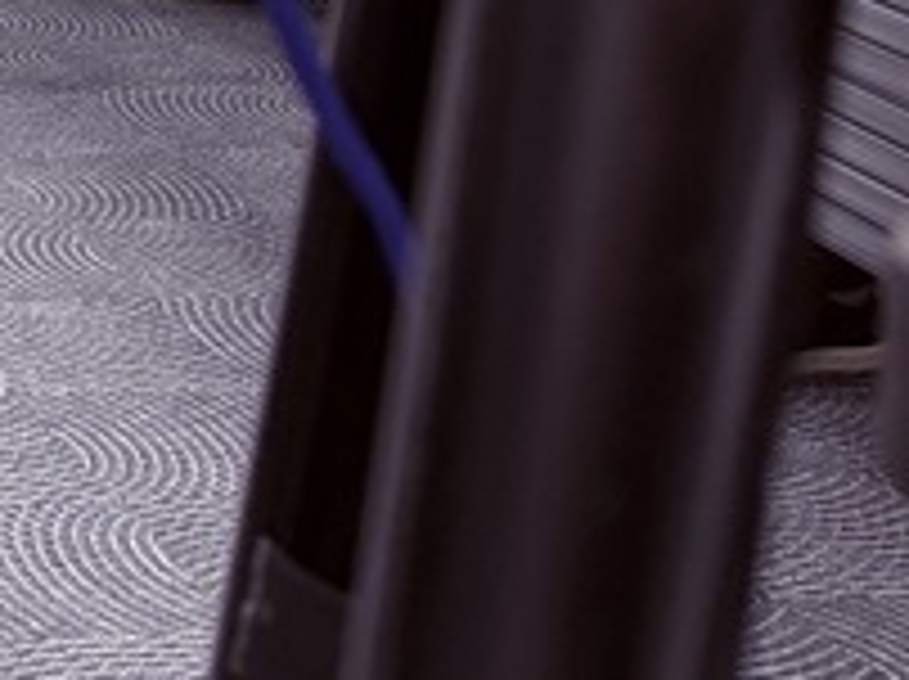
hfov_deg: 15.1
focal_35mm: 107
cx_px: -882
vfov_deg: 12.6
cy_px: -547
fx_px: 2806
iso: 200
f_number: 1.78
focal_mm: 6.76
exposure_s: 1/120
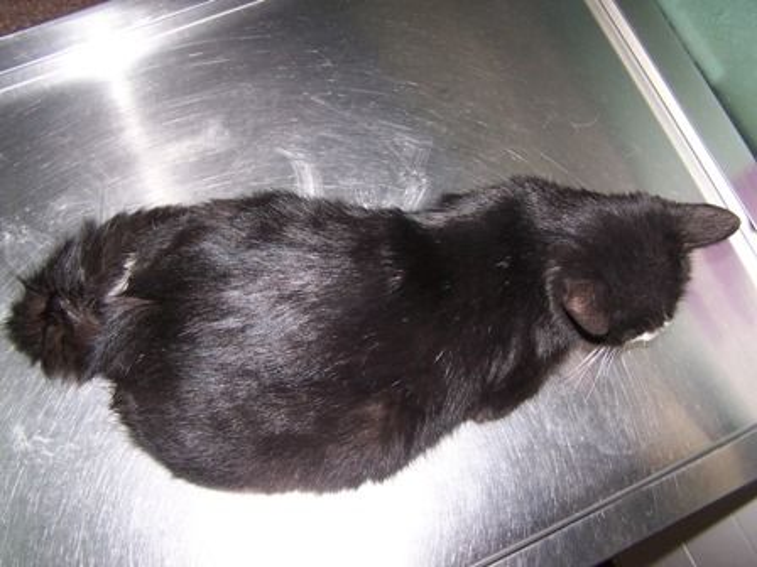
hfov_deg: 49.0
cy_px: 284
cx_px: 378
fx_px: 831
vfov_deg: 37.7
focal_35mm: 38
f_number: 2.8
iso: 100
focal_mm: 6.3
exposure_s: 1/60
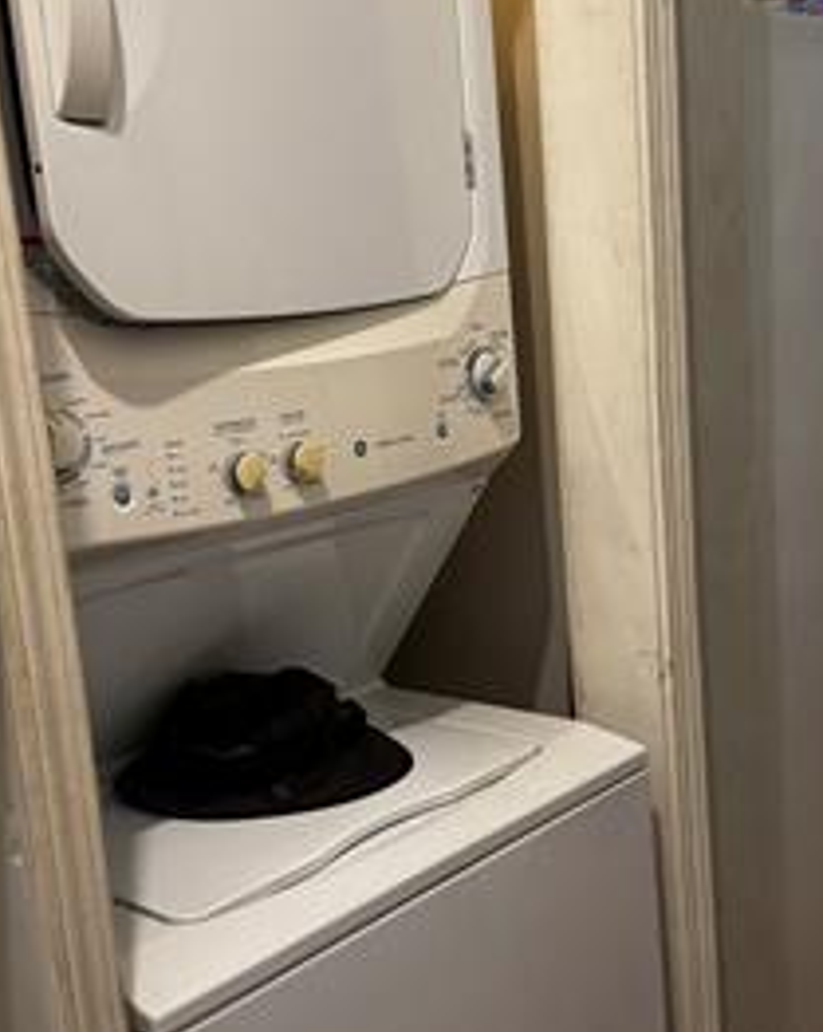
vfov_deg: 42.9
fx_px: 1312
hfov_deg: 34.8
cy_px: 520
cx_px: 382
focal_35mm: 43
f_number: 1.78
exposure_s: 1/60
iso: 640
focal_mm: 6.76
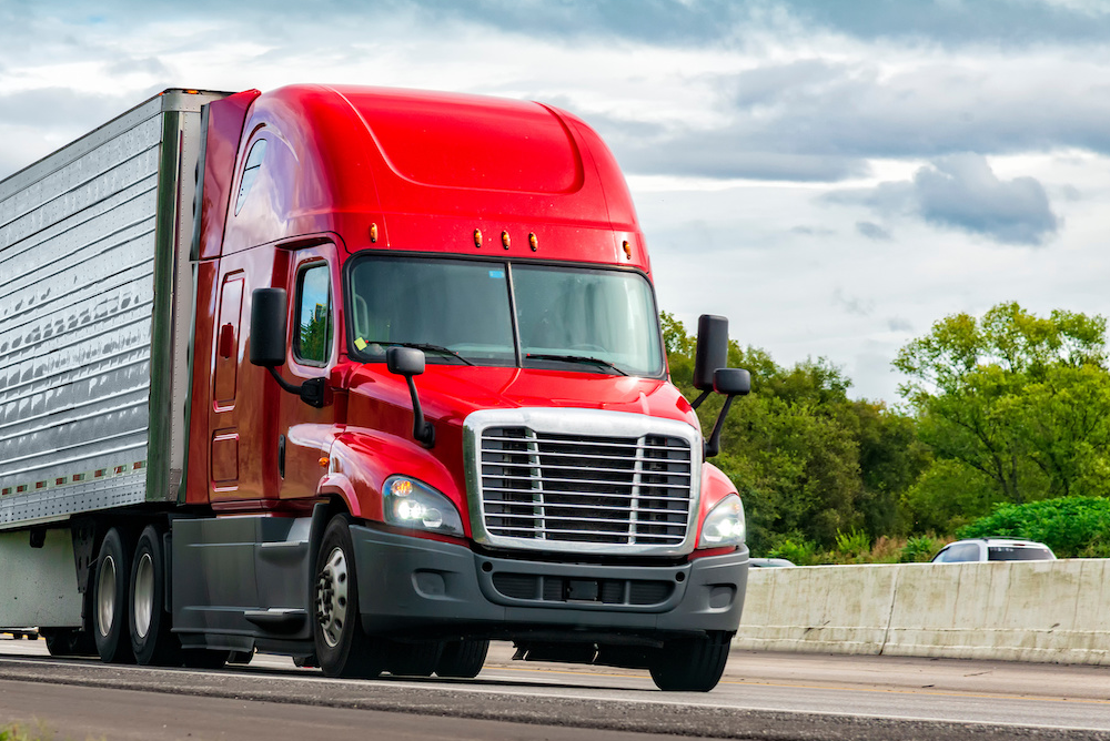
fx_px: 4442
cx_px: 468
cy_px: 357
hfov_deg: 14.2
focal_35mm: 144
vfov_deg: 9.5
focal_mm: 120
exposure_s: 1/500
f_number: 8
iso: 800
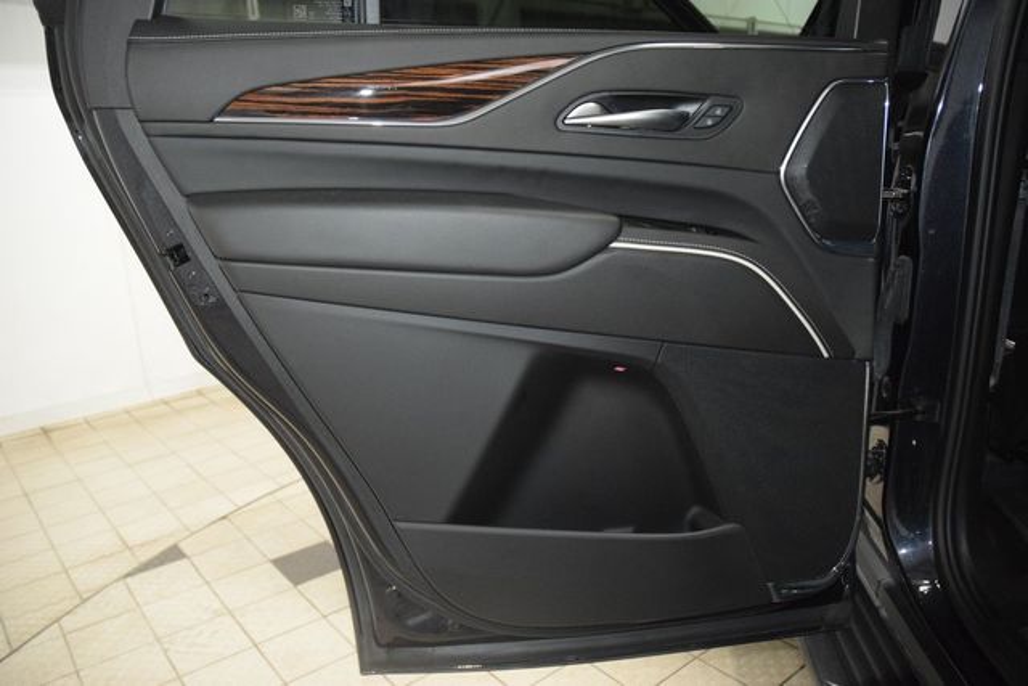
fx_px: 771
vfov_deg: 48.0
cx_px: 514
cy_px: 343
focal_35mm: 27
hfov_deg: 67.4
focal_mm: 18
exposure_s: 1/125
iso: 3200
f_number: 3.5
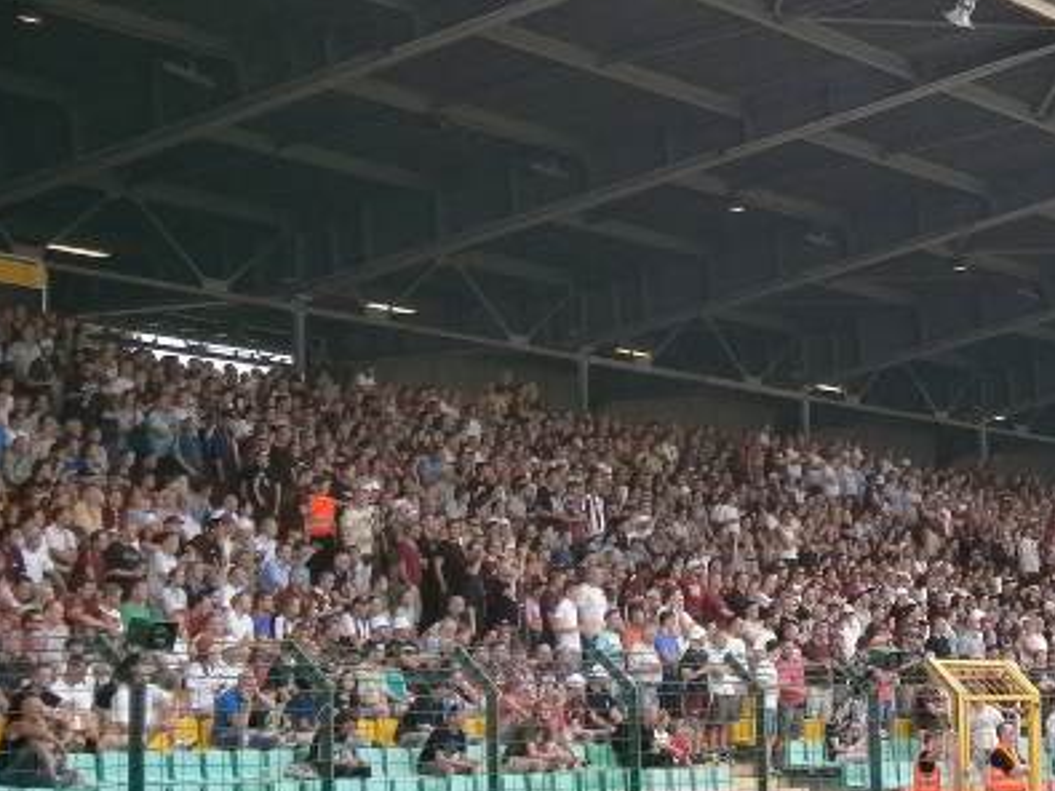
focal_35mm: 107
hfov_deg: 18.2
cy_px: 301
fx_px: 3260
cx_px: 873
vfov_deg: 13.8
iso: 80
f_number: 3.4
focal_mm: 8.3
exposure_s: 1/200
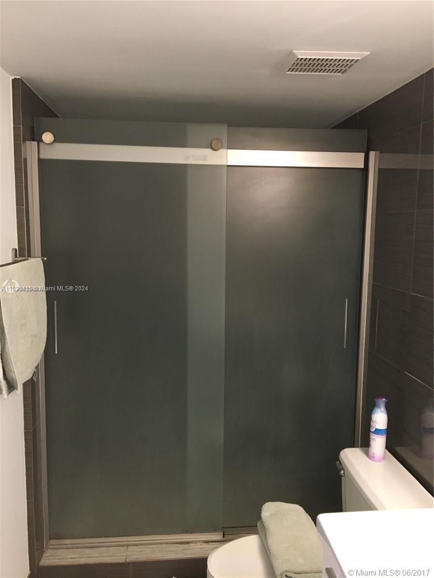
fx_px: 485
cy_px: 289
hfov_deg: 48.2
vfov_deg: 61.7
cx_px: 217
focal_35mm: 29
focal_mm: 4.15
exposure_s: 1/30
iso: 160
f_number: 2.2
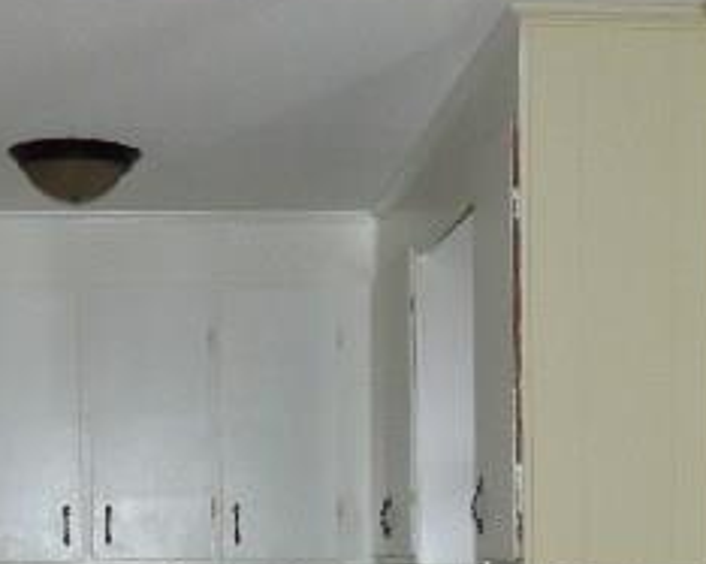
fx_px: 1838
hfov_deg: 21.7
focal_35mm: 88
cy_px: 679
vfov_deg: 16.7
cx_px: 259
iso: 200
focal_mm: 5.8
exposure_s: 1/30
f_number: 3.2
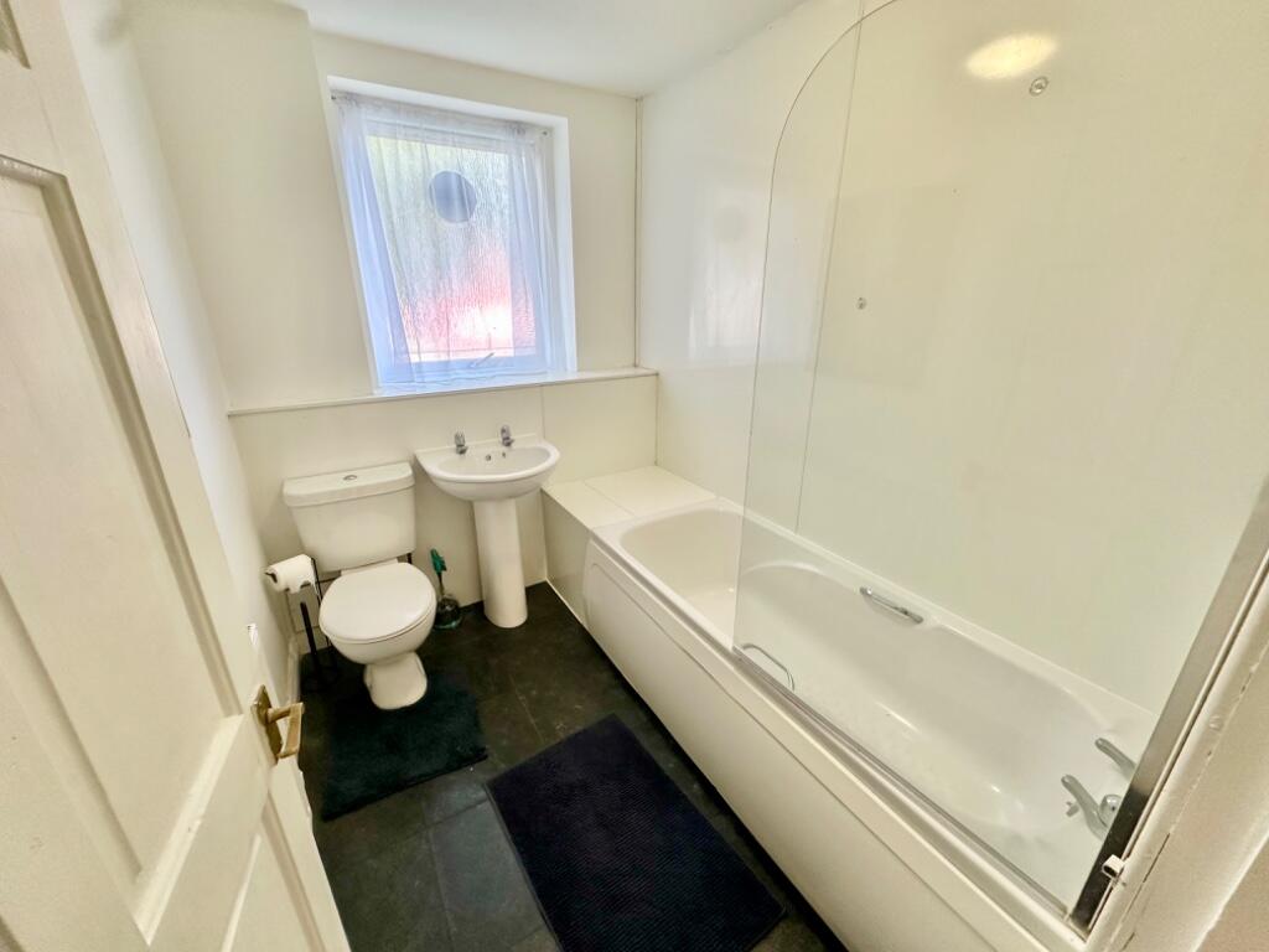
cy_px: 476
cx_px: 634
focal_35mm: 14
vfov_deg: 85.7
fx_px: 513
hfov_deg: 102.1
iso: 125
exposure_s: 1/99
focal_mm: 2.22
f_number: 2.2
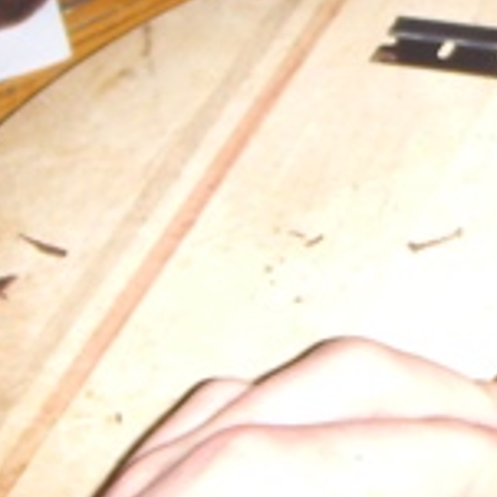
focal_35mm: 157
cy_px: 95
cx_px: 849
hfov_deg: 10.6
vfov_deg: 11.1
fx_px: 2550
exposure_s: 1/60.2
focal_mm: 6.4
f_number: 3.5
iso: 64
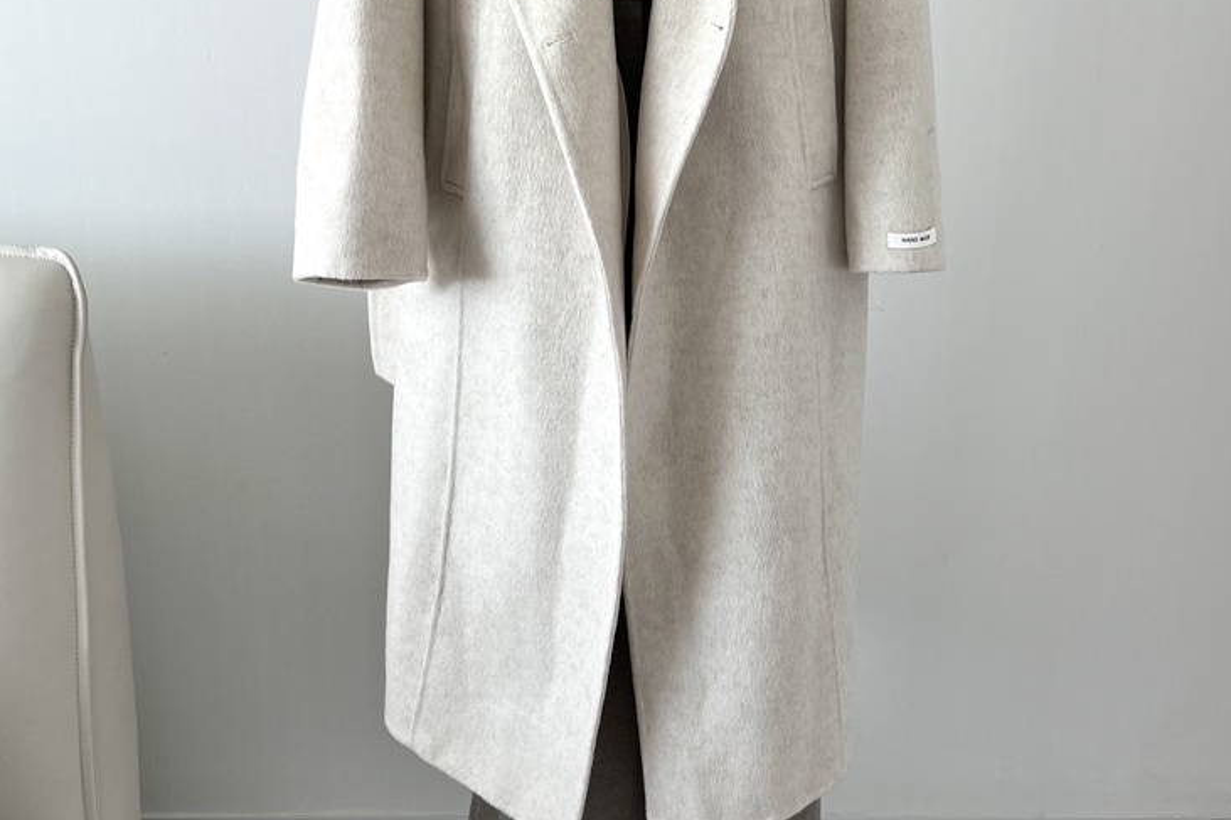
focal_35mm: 37
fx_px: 1265
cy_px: 210
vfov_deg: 35.2
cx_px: 630
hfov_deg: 51.9
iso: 80
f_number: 1.6
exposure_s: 1/121
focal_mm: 5.1
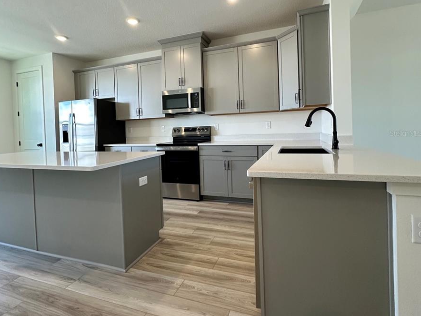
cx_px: 209
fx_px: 231
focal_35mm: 19
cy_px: 133
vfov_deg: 68.3
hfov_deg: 84.7
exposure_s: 1/120
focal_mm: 2.22
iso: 200
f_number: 2.2
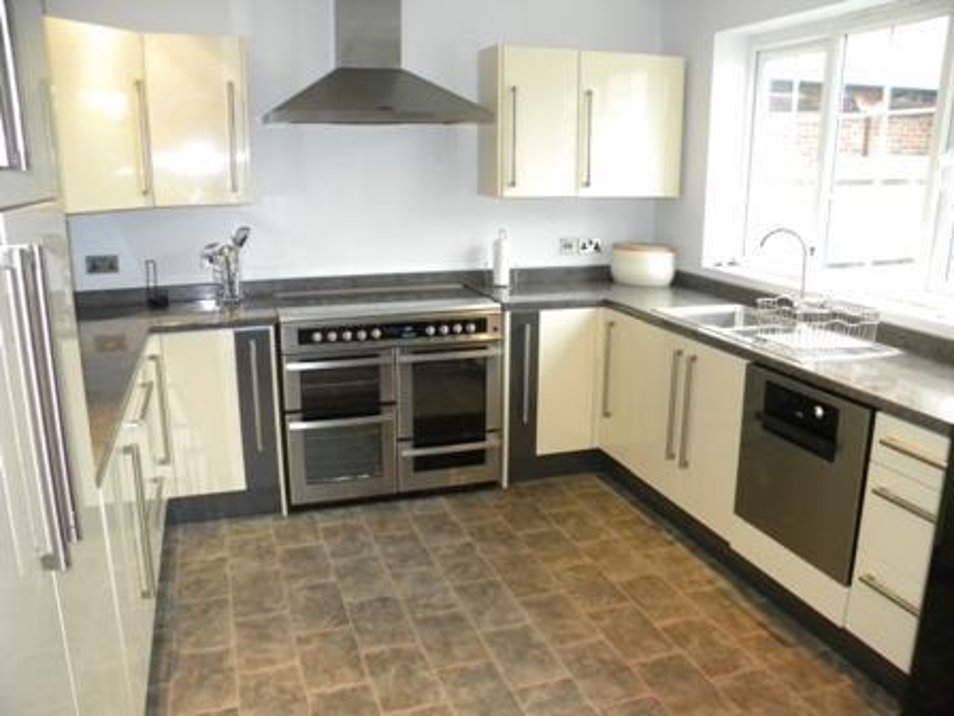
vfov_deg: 49.7
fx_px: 772
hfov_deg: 63.4
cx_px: 477
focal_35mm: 28
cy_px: 358
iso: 400
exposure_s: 1/34.3
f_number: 3.5
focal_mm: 5
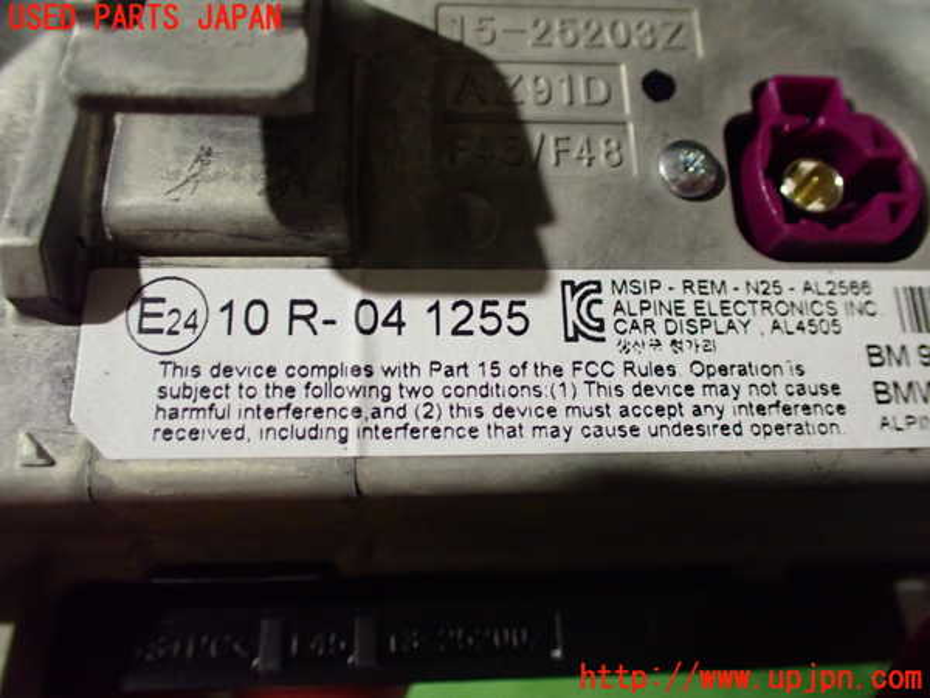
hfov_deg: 60.0
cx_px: 465
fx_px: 806
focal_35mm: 30
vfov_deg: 46.8
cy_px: 349
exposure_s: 1/30
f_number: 2.3
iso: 1000
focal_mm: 5.4
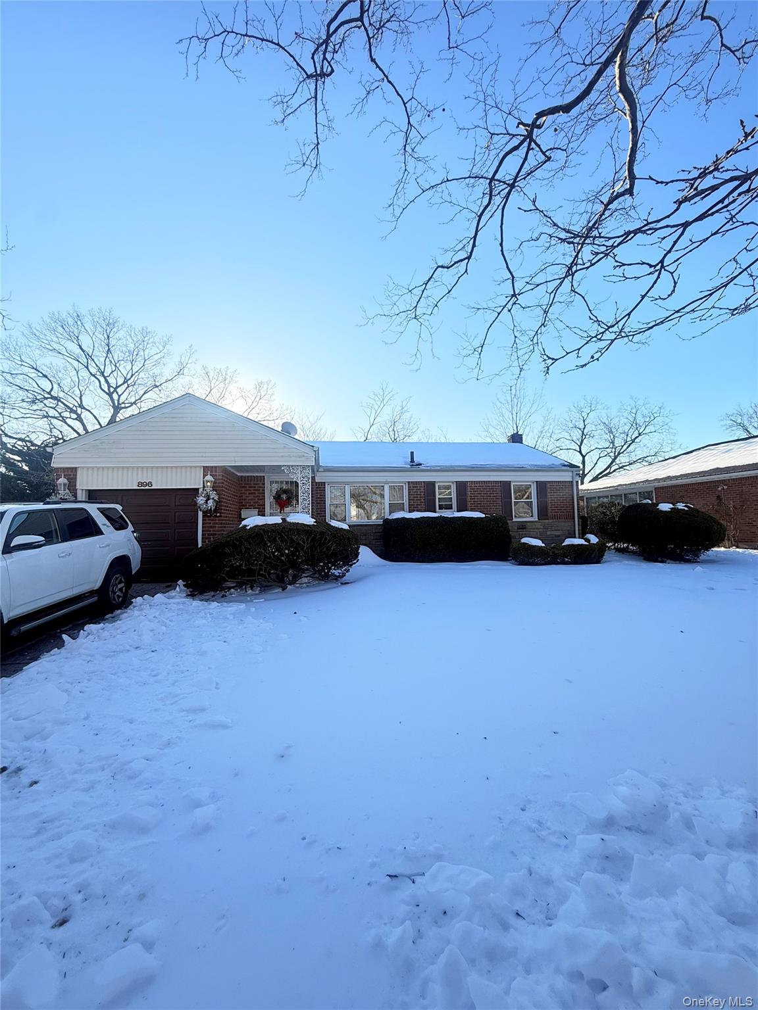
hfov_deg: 85.7
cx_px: 379
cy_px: 505
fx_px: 409
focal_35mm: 14
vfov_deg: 102.1
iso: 50
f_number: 2.2
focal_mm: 2.22
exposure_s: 1/535
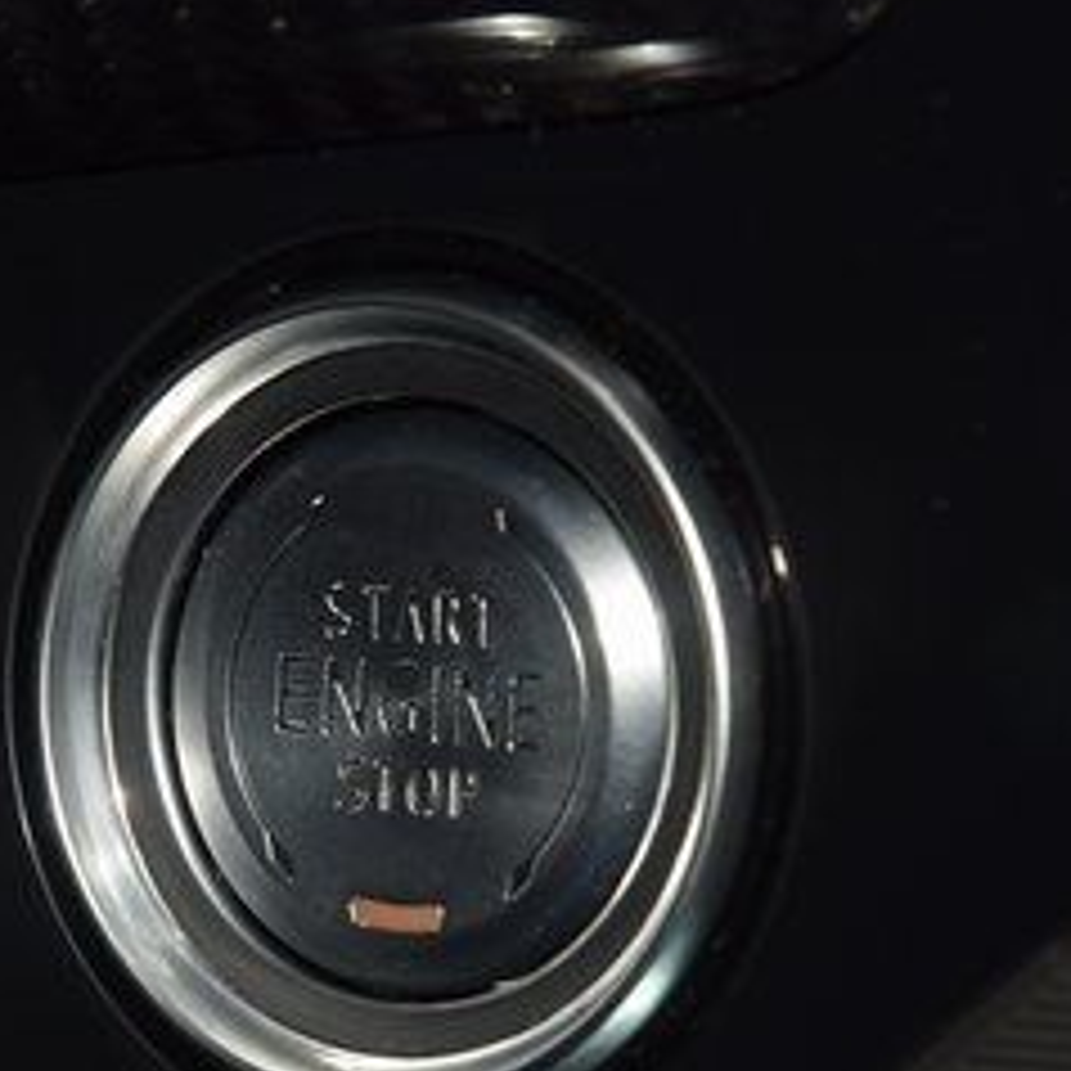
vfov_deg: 7.3
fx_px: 8401
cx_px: 410
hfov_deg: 7.3
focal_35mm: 240
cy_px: 700
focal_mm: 70
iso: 100
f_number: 8
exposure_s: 1/125
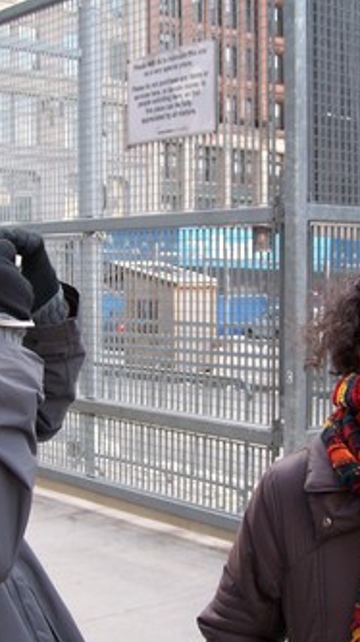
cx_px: 144
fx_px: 952
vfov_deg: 37.2
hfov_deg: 21.4
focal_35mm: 56
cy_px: 322
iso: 80
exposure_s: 1/40
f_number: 2.8
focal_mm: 6.3
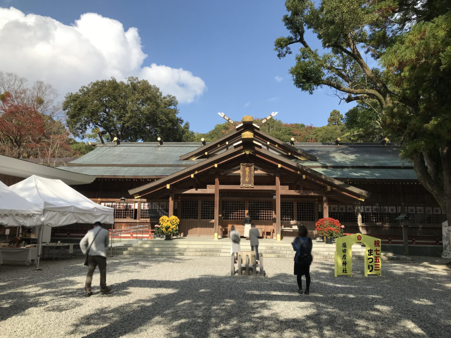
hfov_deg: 63.4
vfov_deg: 49.7
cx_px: 226
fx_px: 365
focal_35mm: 28
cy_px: 169
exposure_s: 1/2083
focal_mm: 3.99
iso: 20
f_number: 1.8
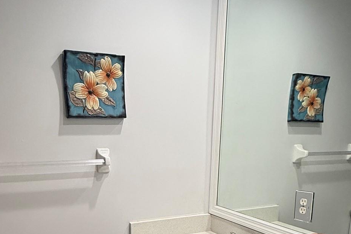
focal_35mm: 25
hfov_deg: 71.1
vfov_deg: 45.5
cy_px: 218
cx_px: 148
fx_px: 244
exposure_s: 1/120
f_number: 2.2
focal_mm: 2.22
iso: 160
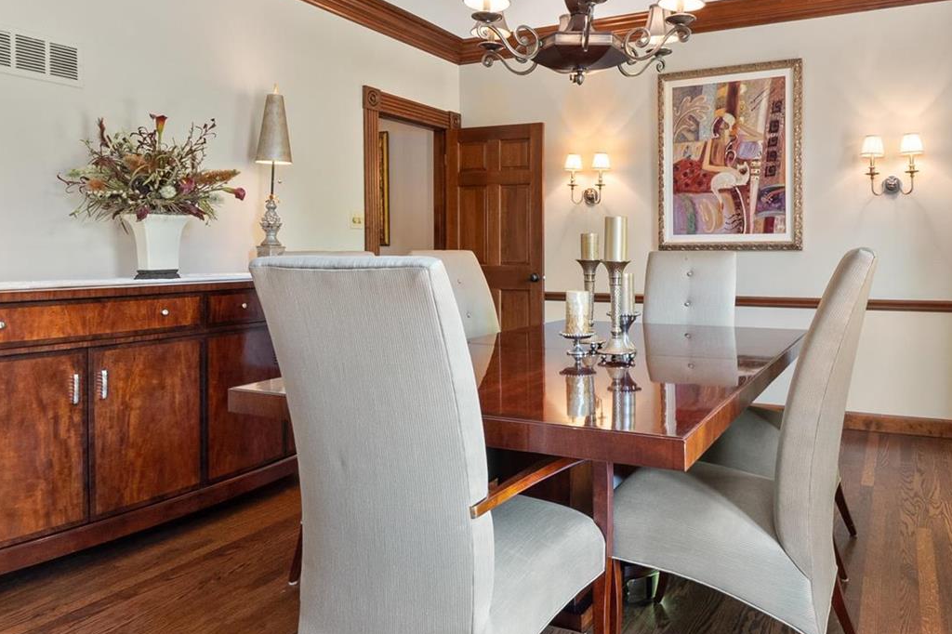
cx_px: 562
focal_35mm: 25
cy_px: 278
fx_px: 661
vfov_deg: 51.1
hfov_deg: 70.9
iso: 400
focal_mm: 8
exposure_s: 1/3
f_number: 8
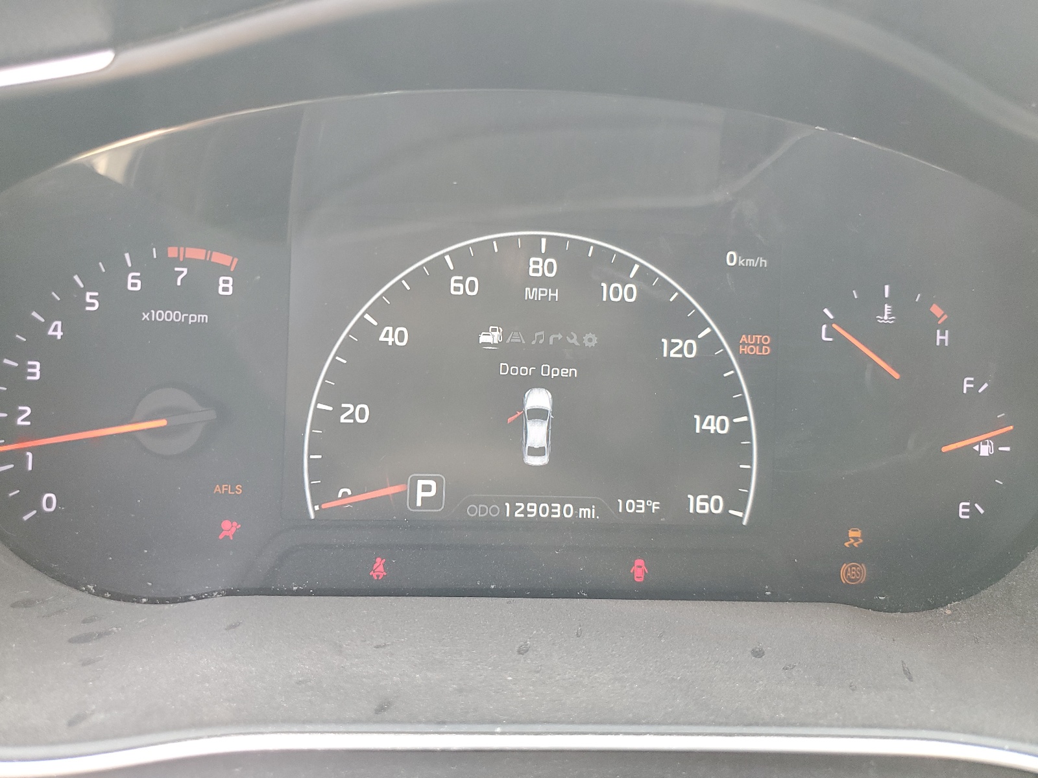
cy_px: 389
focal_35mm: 26
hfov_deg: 67.3
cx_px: 519
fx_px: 780
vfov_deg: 53.1
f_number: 1.5
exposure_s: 1/60.2
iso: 89
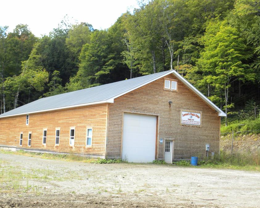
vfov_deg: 29.7
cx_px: 114
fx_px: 392
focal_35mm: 51
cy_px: 104
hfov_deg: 36.6
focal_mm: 8.2
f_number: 3.2
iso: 64
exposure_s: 1/80
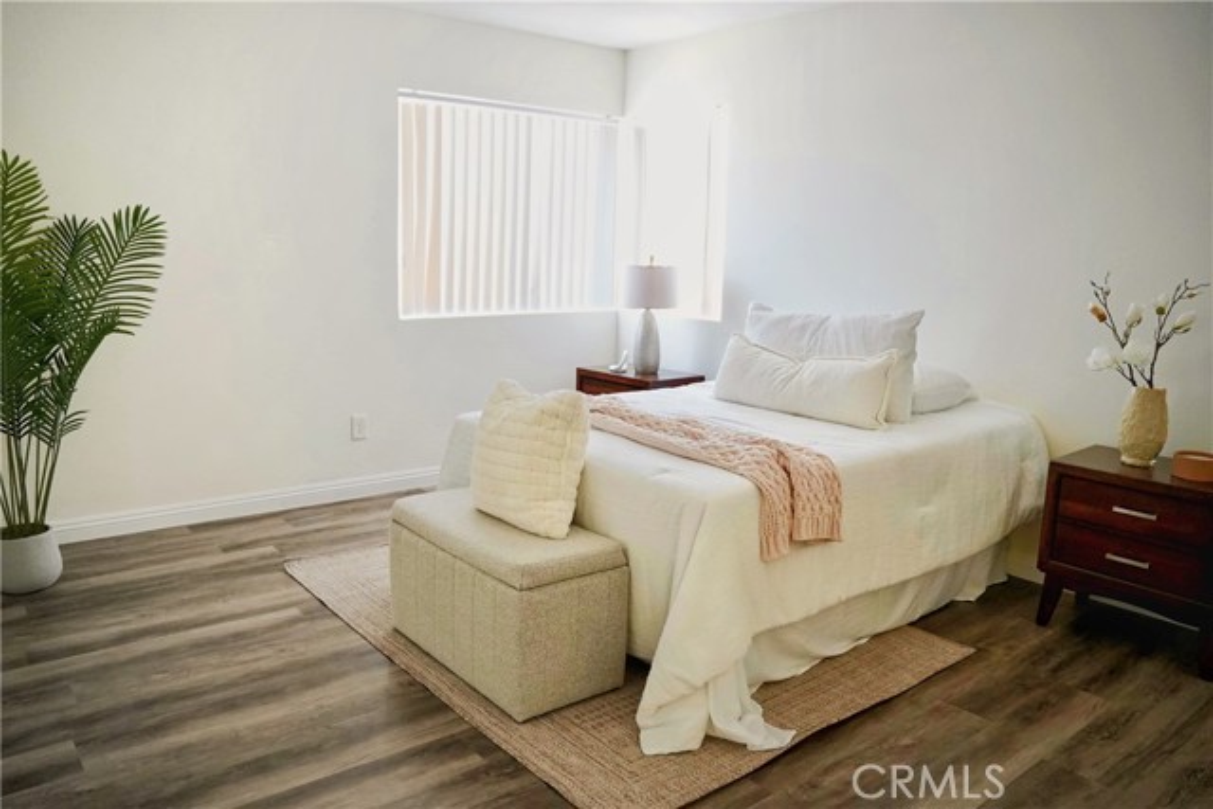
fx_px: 842
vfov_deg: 51.3
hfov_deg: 71.5
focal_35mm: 25
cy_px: 404
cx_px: 606
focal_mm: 17
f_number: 2.8
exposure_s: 1/200
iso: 2500
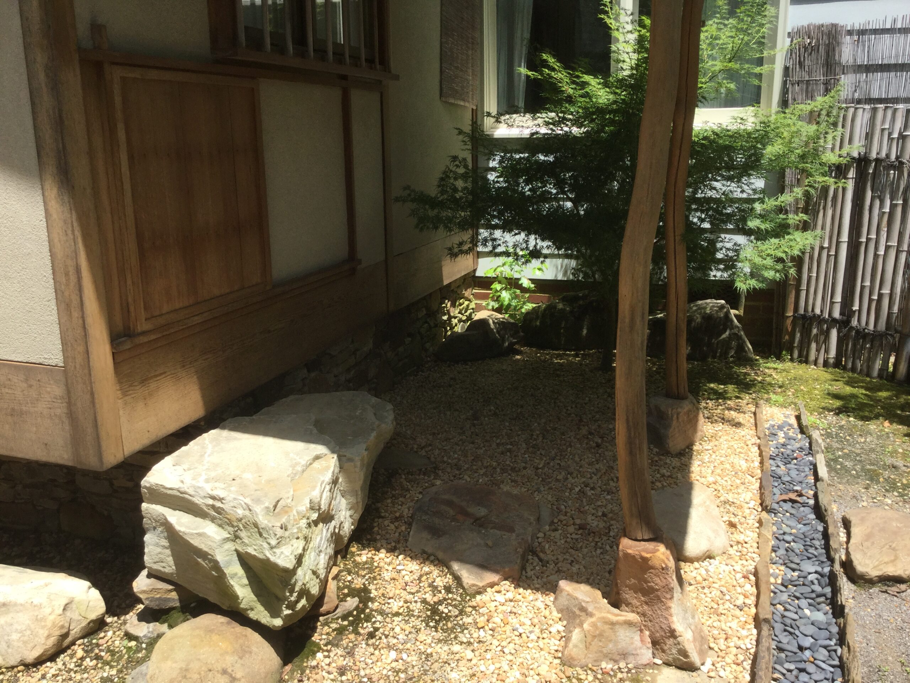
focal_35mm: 31
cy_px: 342
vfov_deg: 45.4
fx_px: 815
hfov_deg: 58.4
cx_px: 455
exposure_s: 1/721
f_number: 2.4
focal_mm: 3.3
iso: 25
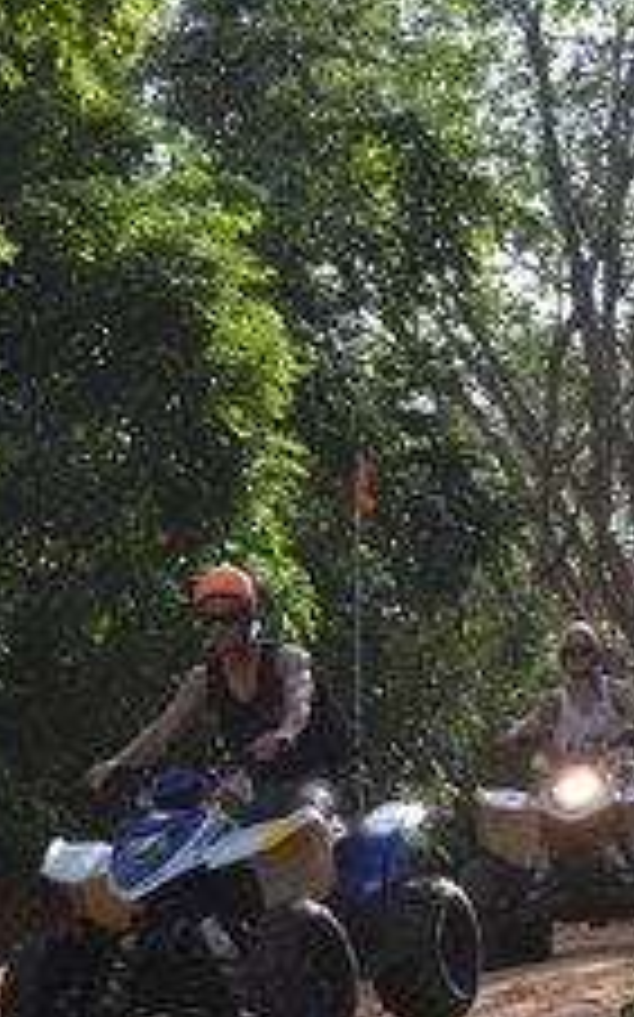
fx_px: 3820
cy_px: 698
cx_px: -72
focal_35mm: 138
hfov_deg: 9.4
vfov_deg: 15.1
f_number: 6.3
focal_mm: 34
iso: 200
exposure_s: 1/160
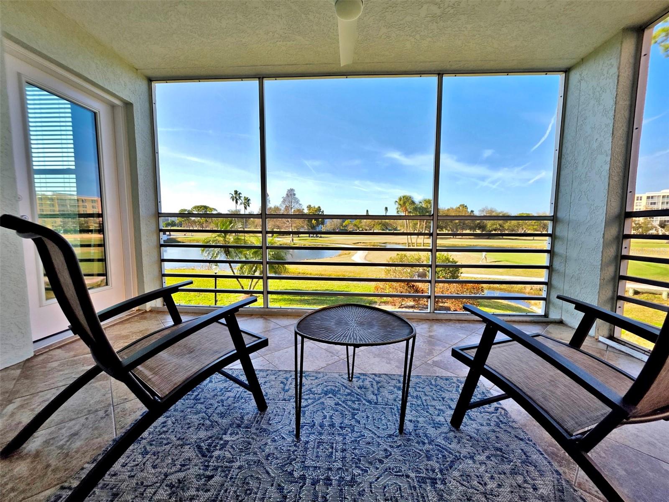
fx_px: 251
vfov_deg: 89.9
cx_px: 334
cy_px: 251
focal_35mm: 13
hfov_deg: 106.2
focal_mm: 2.2
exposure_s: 1/719
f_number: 1.9
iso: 80
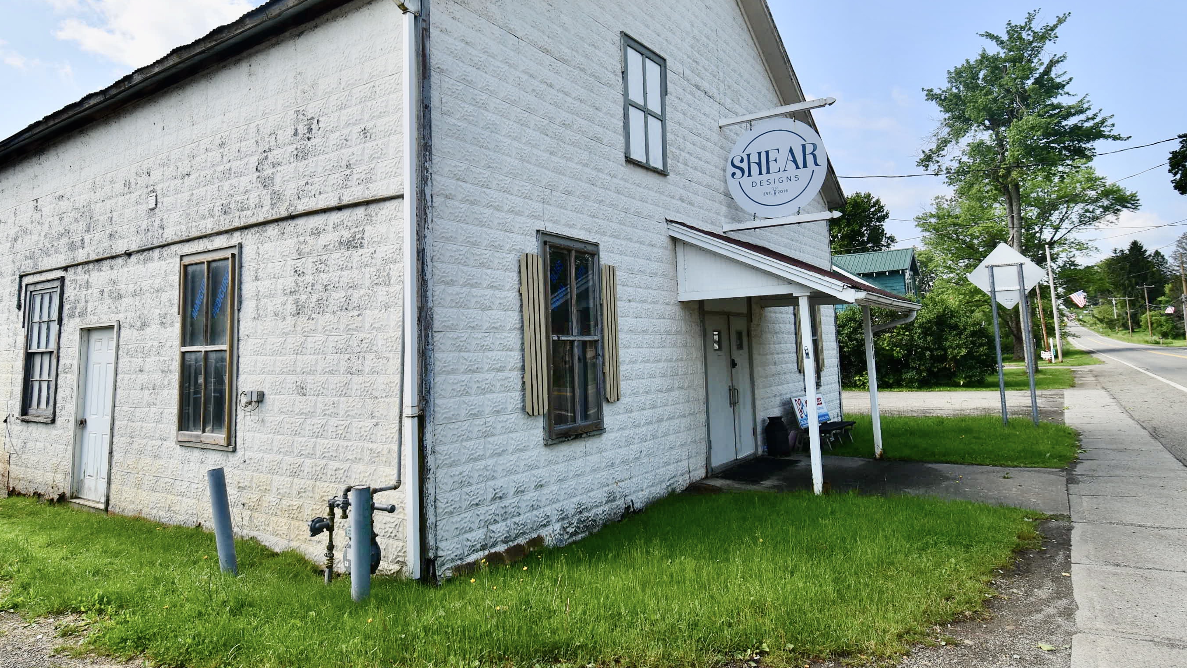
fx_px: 711
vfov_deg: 50.0
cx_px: 540
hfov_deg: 79.5
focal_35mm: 23
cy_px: 265
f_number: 8
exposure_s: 1/250
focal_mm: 13
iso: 100
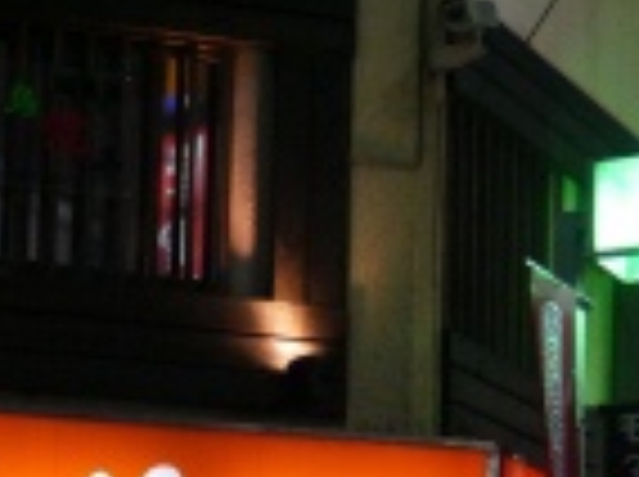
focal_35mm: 120
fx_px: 2211
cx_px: 140
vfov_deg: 11.8
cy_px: 702
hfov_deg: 16.3
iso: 1000
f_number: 4.3
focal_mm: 19
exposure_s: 1/125
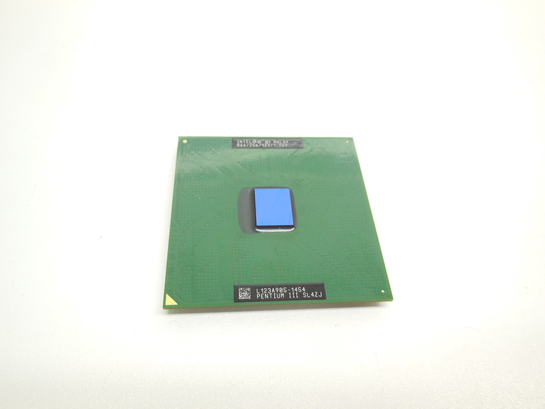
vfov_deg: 54.9
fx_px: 394
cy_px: 204
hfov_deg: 69.4
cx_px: 272
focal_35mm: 25
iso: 125
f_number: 3.1
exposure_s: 1/80
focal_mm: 4.5
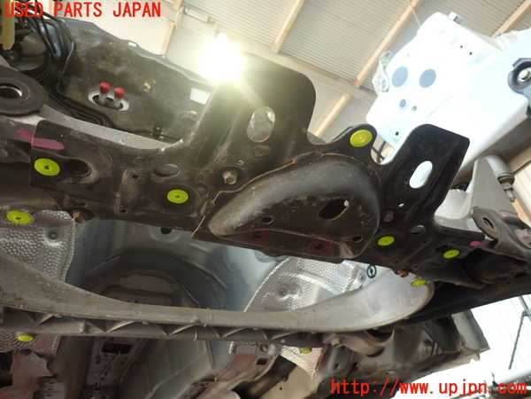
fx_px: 383
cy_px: 200
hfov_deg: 69.4
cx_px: 266
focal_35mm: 25
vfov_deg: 54.9
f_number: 2
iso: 160
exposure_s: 1/60
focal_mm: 4.5
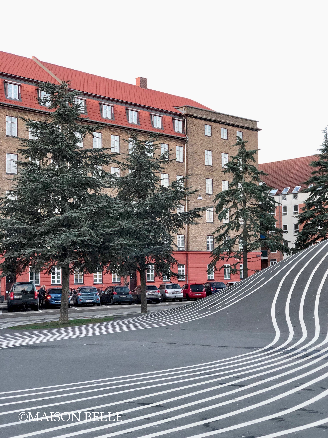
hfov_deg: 28.0
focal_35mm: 52
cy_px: 219
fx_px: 657
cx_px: 164
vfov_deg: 36.8
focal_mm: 6
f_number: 2.4
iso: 64
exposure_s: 1/60
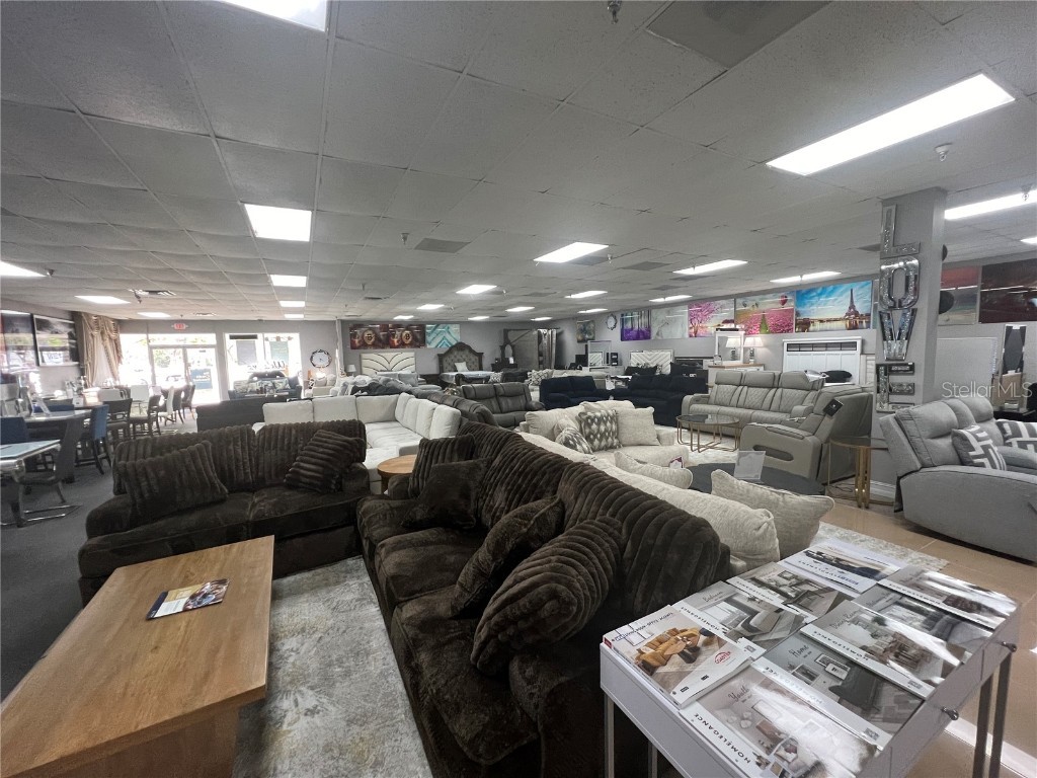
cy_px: 389
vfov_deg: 89.9
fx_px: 389
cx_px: 518
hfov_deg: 106.2
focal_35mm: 13
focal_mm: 1.57
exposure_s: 1/60
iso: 200
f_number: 1.8
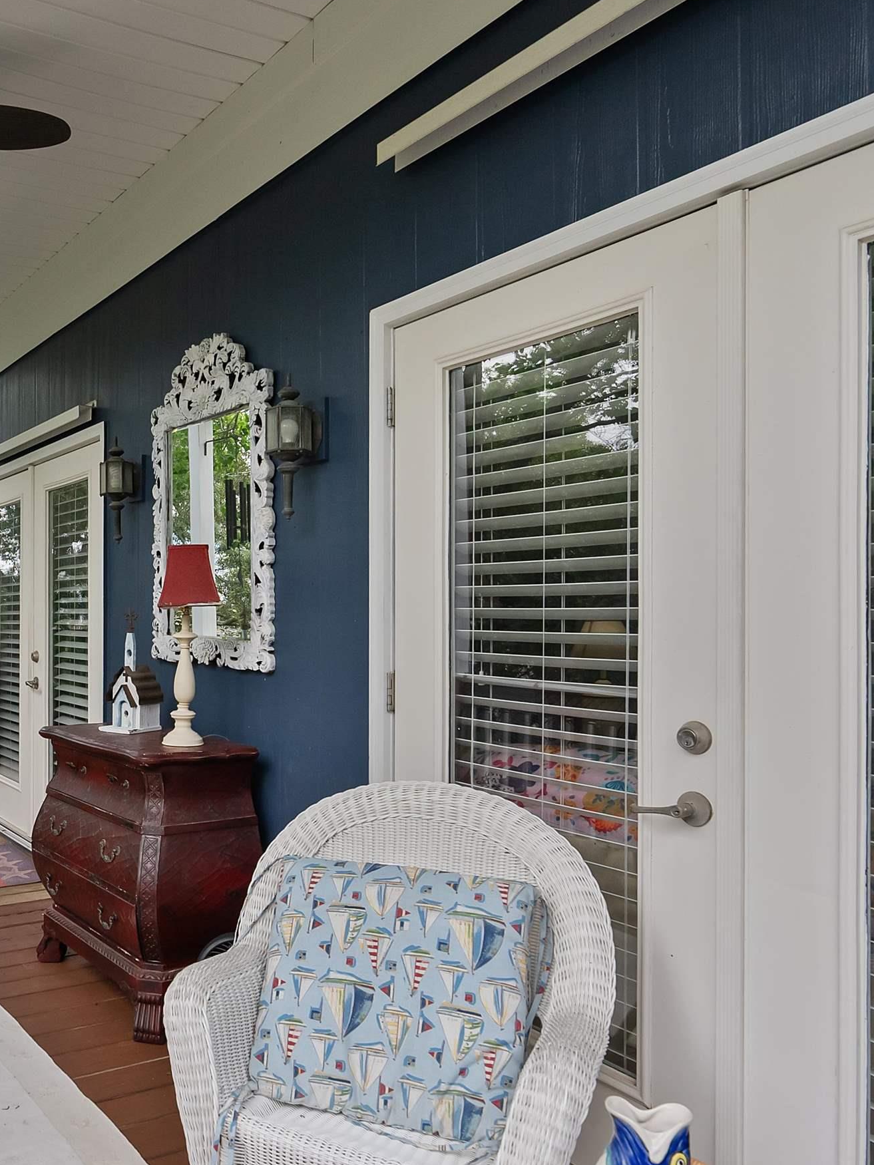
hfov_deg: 47.3
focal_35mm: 27
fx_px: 909
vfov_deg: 65.3
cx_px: 124
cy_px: 598
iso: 500
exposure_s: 1/640
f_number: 7.1
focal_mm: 16
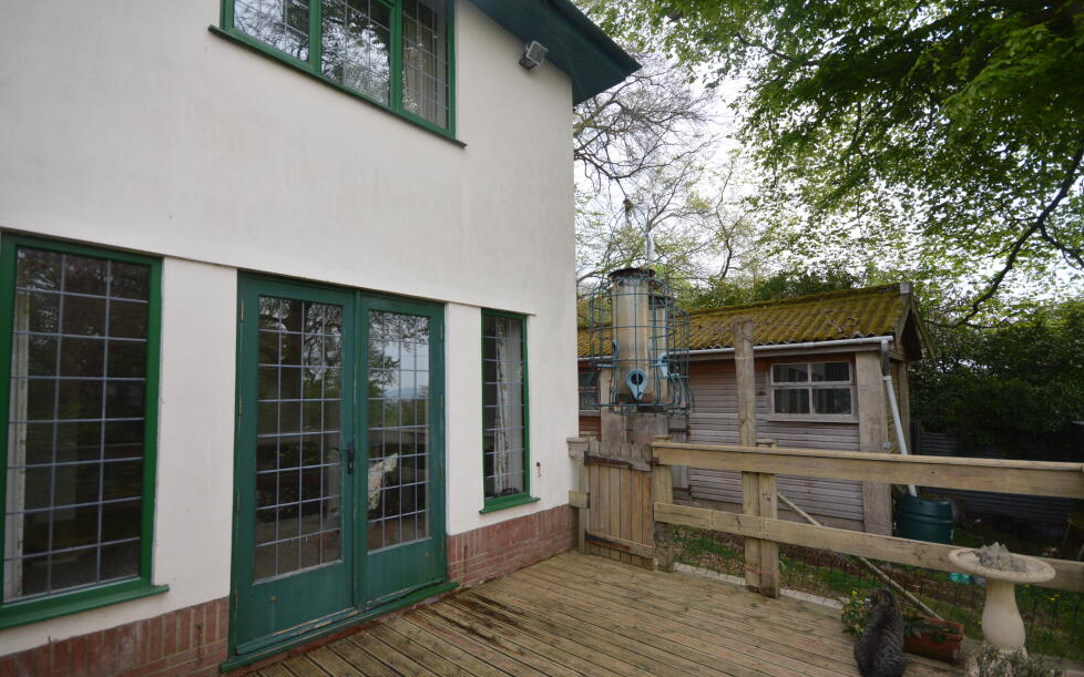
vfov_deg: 71.1
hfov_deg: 97.8
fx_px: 473
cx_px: 531
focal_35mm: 16
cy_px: 366
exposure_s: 1/160
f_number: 6.3
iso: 100
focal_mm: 10
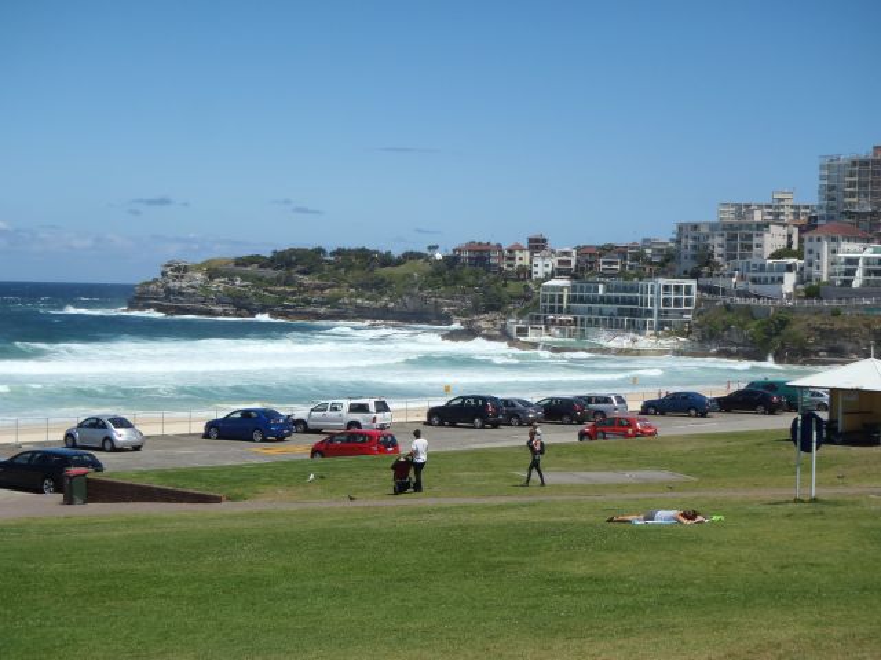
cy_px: 330
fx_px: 1629
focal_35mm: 64
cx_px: 440
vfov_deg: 22.9
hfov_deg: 30.3
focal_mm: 11.43
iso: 80
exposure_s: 1/640
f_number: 5.4
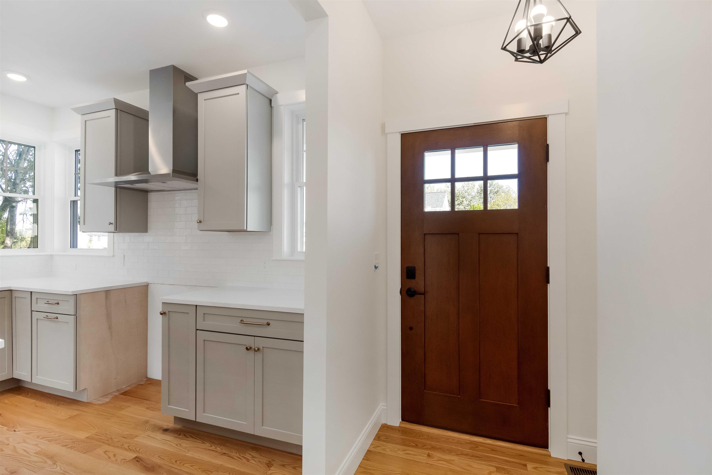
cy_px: 238
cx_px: 356
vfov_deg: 73.7
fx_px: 316
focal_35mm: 16
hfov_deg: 96.7
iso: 400
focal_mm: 11
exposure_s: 1/200
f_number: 7.1
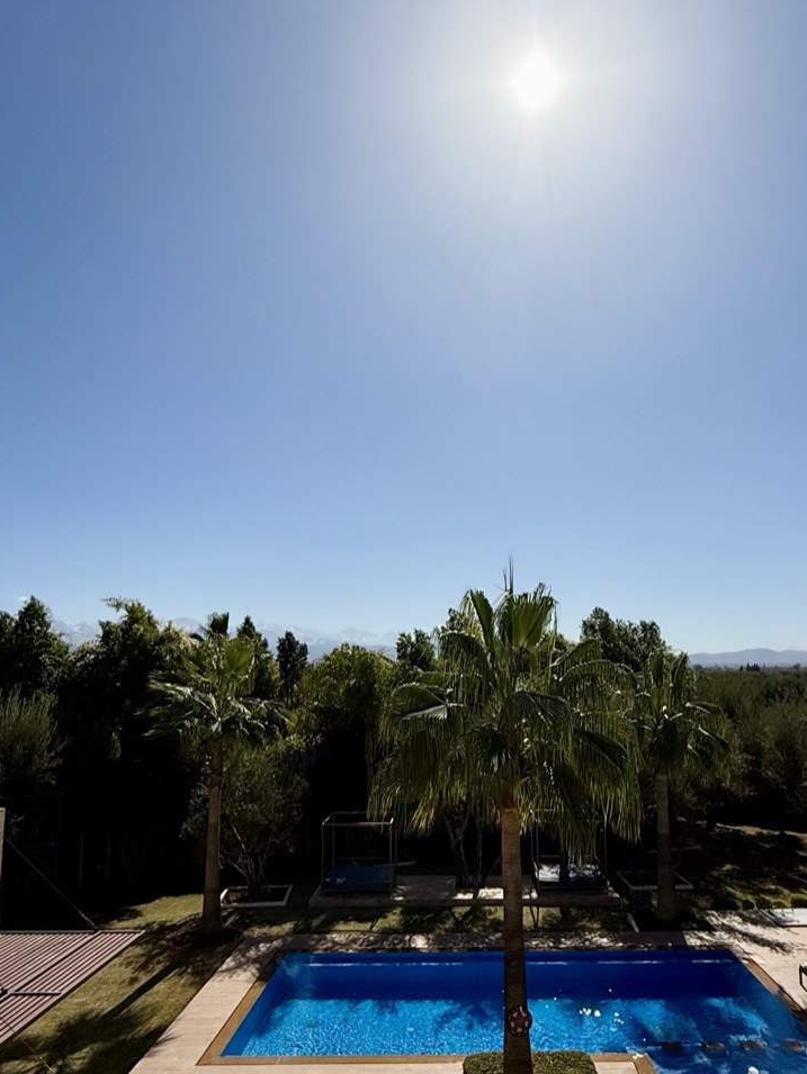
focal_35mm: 25
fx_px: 777
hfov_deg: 54.8
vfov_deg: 69.3
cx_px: 455
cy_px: 576
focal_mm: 2.22
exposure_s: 1/6803
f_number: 2.2
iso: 50
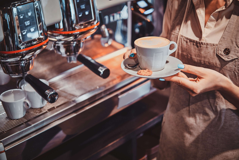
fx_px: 352
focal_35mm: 53
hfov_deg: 37.5
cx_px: 120
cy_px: 80
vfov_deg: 25.5
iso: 800
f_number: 2
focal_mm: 35
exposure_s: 1/125
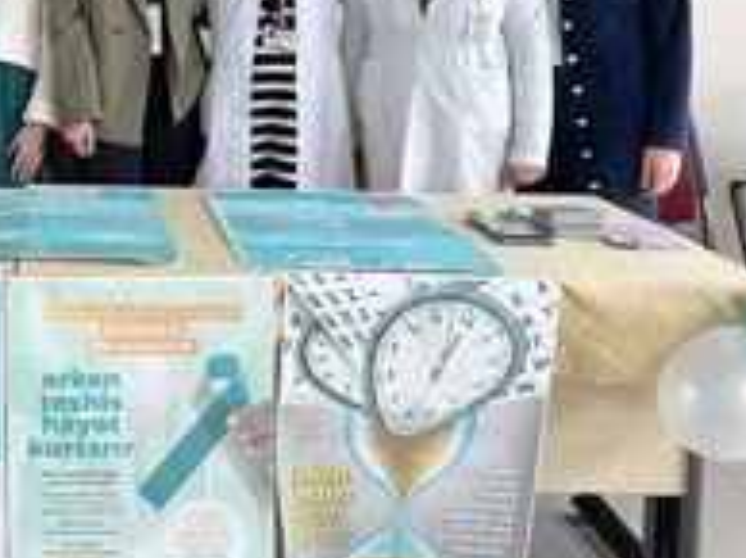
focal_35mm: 59
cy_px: -8
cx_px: 27
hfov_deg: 30.7
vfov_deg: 23.6
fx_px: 1270
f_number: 1.6
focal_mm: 5.1
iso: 100
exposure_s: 1/50
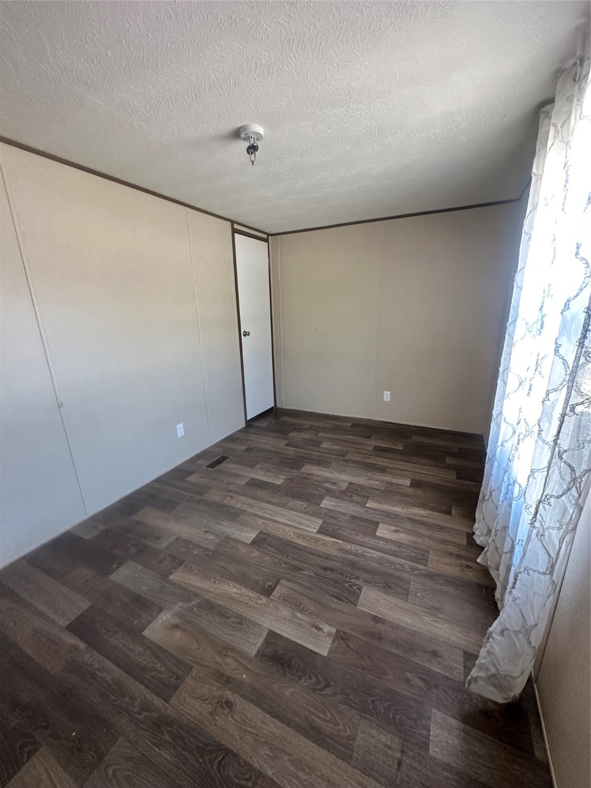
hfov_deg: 85.7
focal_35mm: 14
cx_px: 296
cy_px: 394
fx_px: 319
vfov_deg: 102.1
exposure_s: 1/60
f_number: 2.2
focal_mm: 2.22
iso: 320
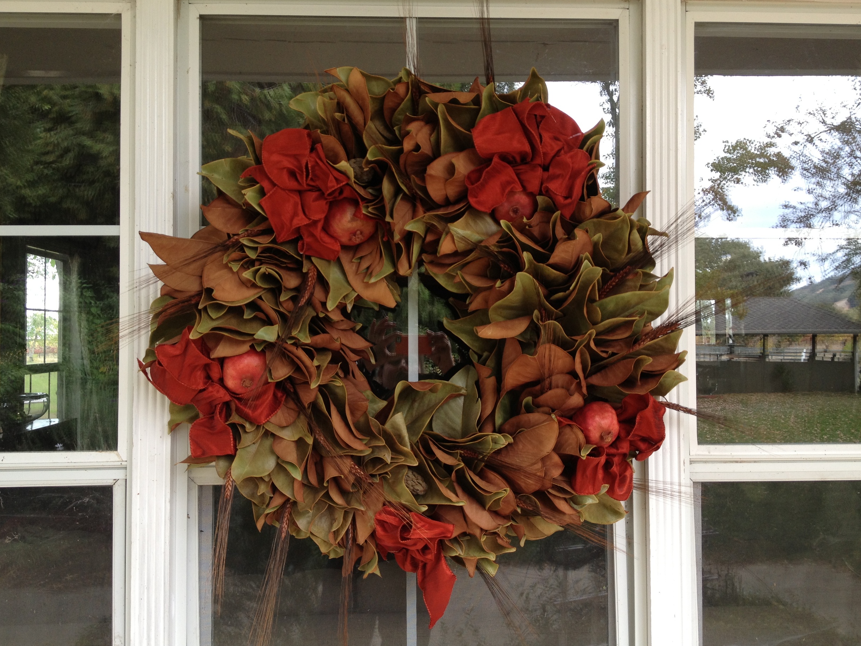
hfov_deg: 51.4
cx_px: 435
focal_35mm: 36
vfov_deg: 39.7
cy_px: 324
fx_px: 895
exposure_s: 1/40
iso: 50
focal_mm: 4.28
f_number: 2.4
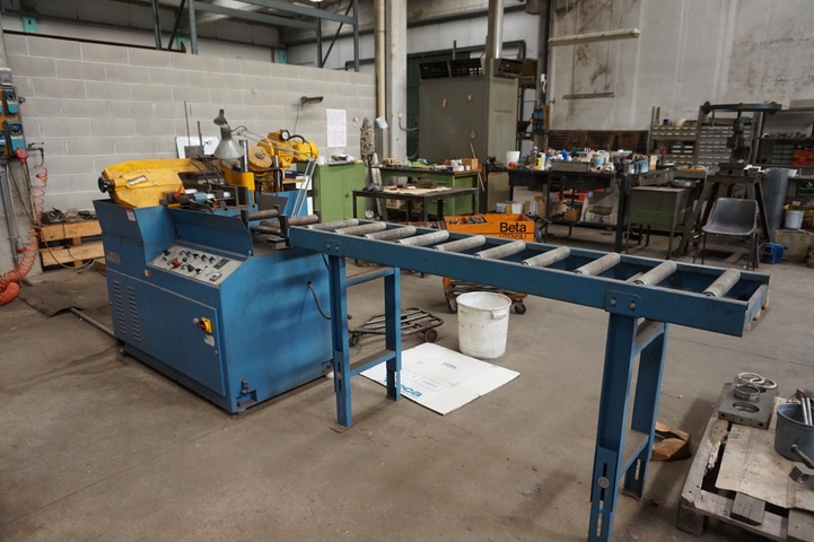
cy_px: 271
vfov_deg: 53.1
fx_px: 542
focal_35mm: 24
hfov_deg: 73.8
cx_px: 407
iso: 1600
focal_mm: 16
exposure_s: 1/160
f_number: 3.5
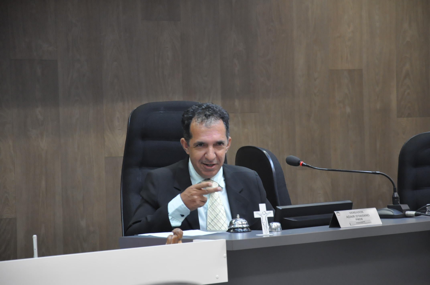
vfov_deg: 8.7
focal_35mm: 158
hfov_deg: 13.1
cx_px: 215
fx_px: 1879
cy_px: 142
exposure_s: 1/60
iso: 2000
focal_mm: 105
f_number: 5.6
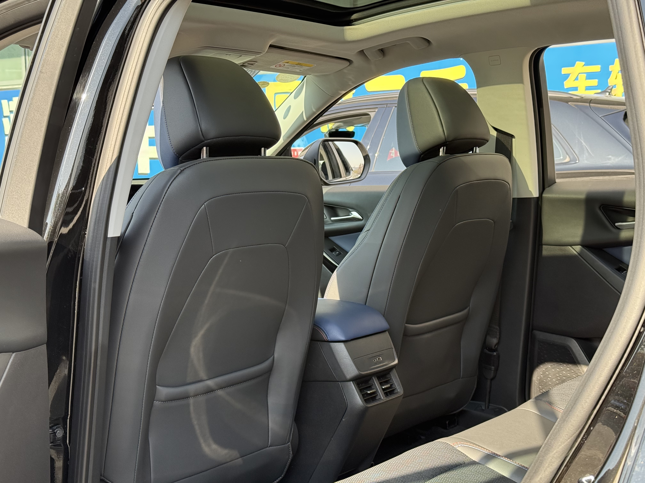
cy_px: 242
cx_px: 322
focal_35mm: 48
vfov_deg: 30.3
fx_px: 894
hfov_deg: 39.7
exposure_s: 1/392
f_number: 1.78
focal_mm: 6.76
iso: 100
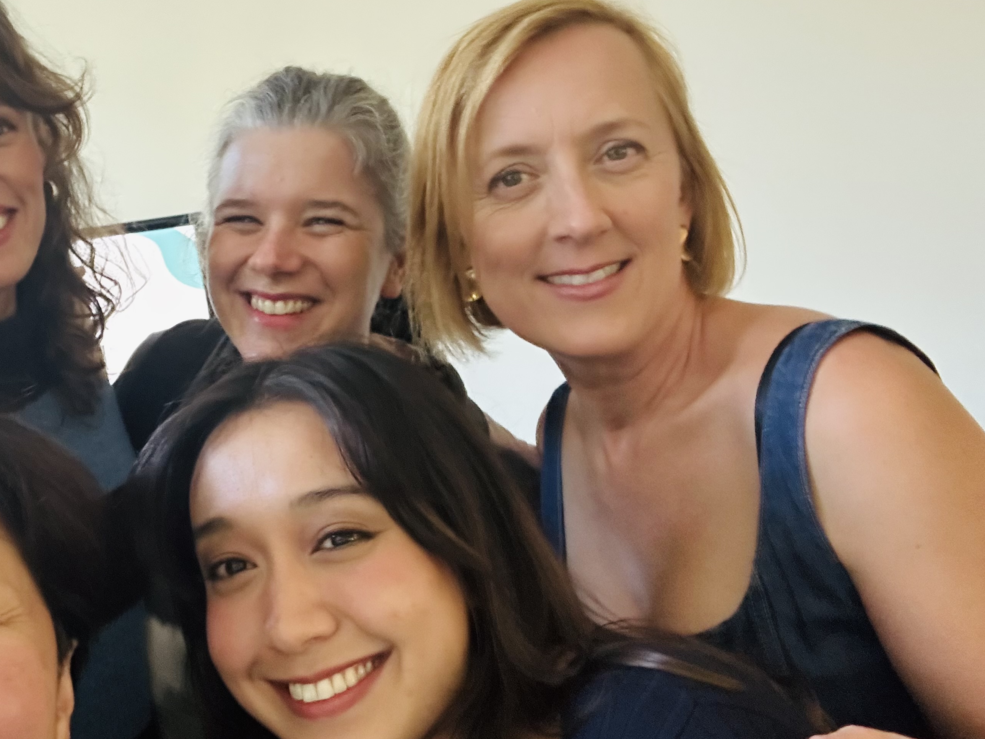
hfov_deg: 48.8
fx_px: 1024
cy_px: 359
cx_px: 216
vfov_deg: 39.7
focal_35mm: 36
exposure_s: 1/38
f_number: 1.9
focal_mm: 2.69
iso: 400
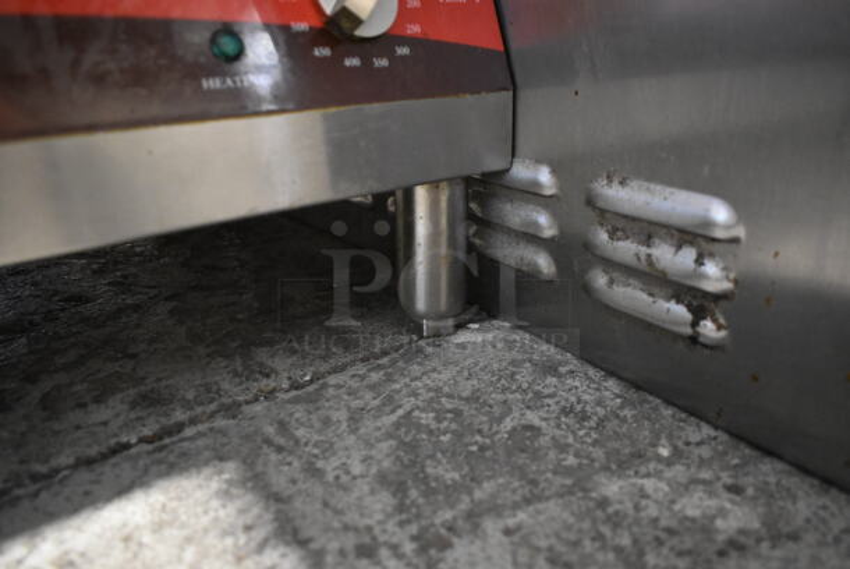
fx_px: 638
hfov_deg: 67.3
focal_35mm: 27
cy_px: 284
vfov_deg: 48.0
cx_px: 425
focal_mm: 18
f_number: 3.5
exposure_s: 1/30
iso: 4000
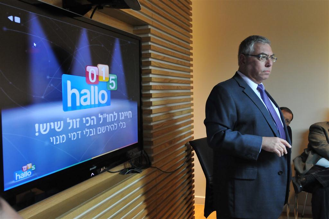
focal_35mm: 38
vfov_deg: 35.4
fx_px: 342
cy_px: 110
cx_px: 164
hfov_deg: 51.3
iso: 1600
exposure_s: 1/80
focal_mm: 25
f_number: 4.5
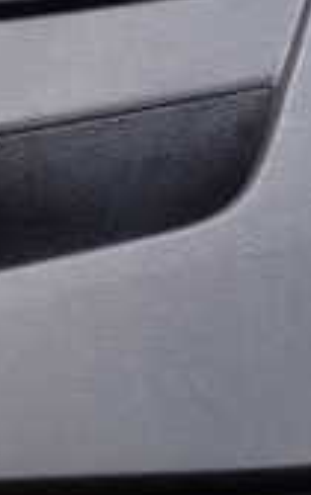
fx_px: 1539
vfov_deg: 18.0
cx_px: -12
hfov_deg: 11.4
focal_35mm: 114
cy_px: 68
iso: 200
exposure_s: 1/100
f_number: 2.3
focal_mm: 5.4
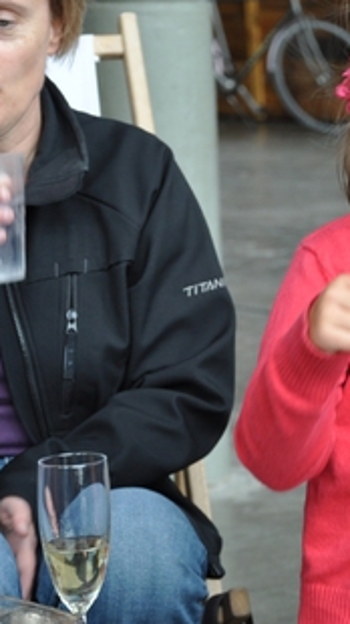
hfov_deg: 7.9
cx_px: 459
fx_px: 2512
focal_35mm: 152
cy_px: 292
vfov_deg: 14.1
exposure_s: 1/60
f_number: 5.6
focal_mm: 50
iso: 640
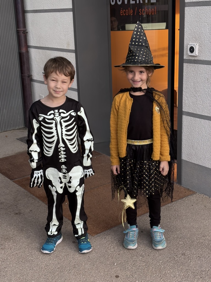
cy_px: 141
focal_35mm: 52
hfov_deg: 28.0
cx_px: 106
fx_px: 423
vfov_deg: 36.8
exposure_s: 1/383
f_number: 1.6
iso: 32
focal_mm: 5.96
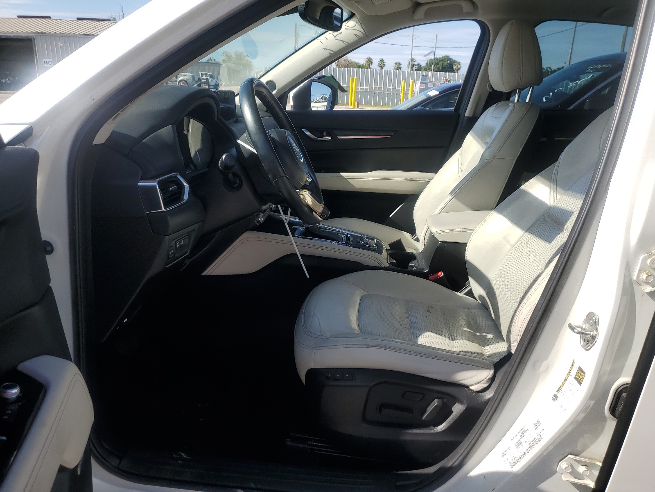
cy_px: 246
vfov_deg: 53.1
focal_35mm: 26
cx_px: 328
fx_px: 492
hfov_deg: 67.3
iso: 50
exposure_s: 1/2500
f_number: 1.5
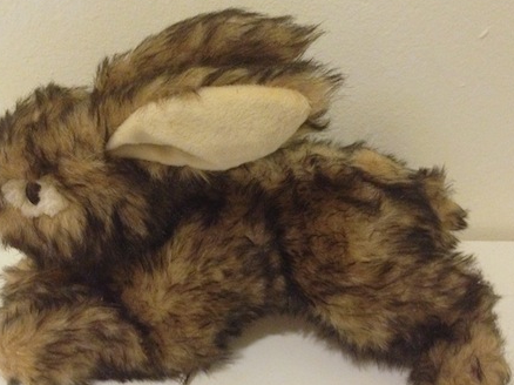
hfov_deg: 39.7
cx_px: 242
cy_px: 228
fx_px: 712
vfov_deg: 30.2
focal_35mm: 48
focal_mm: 4.28
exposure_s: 1/15
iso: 500
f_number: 2.4
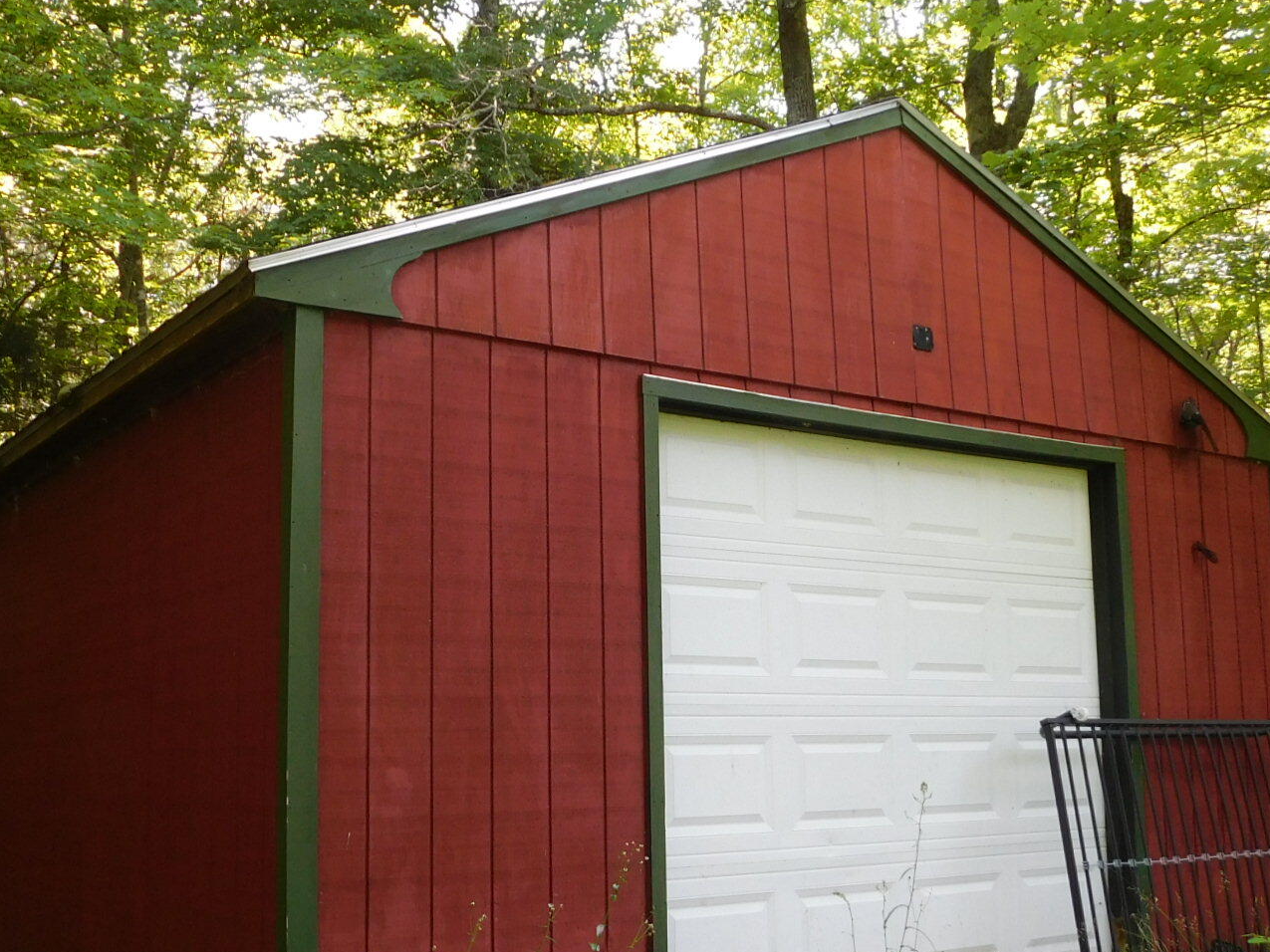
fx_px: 1504
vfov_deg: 35.1
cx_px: 555
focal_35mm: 41
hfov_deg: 45.7
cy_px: 549
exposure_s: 1/60
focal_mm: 4
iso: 125
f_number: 3
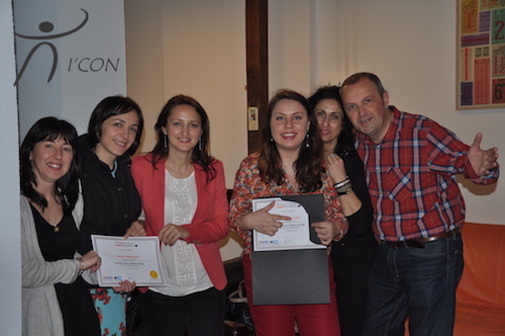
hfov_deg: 37.9
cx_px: 252
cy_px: 168
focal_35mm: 52
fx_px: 735
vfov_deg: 25.7
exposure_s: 1/30
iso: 100
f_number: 4.5
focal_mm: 35
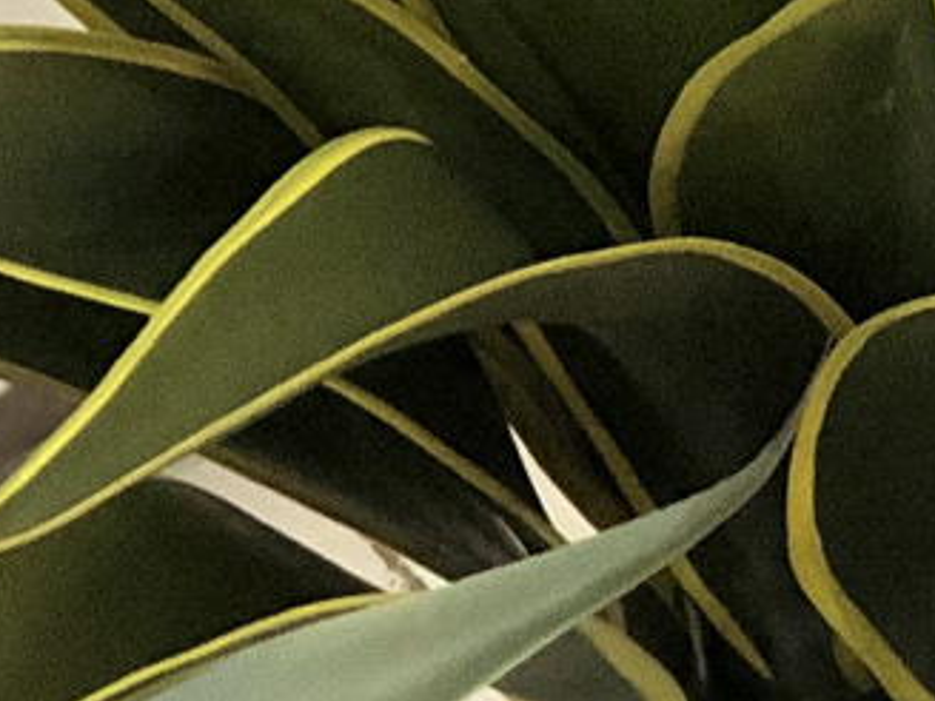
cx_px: 1072
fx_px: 9400
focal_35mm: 348
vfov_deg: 4.3
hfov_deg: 5.7
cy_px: 493
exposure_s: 1/33
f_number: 2.8
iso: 320
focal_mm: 6.6
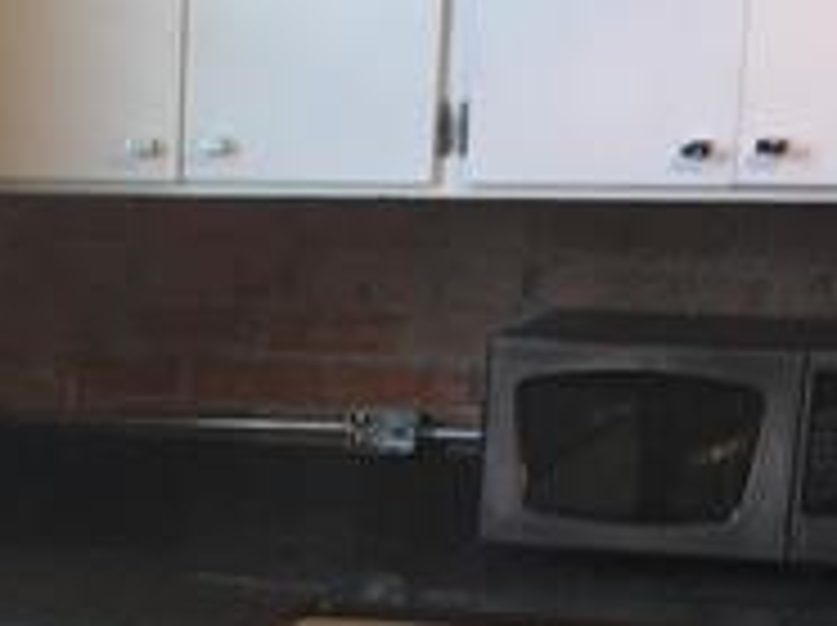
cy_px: 1365
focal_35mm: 160
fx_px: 3864
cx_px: -234
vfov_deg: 8.6
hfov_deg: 12.0
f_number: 2.2
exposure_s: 1/120
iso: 40
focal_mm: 4.15
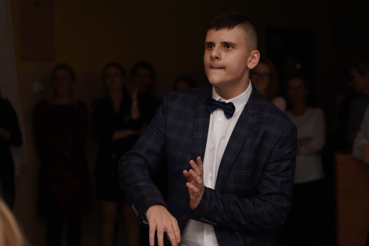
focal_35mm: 102
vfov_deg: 13.4
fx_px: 1046
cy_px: 123
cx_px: 184
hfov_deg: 20.0
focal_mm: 102
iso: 125
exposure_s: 1/100
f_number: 4
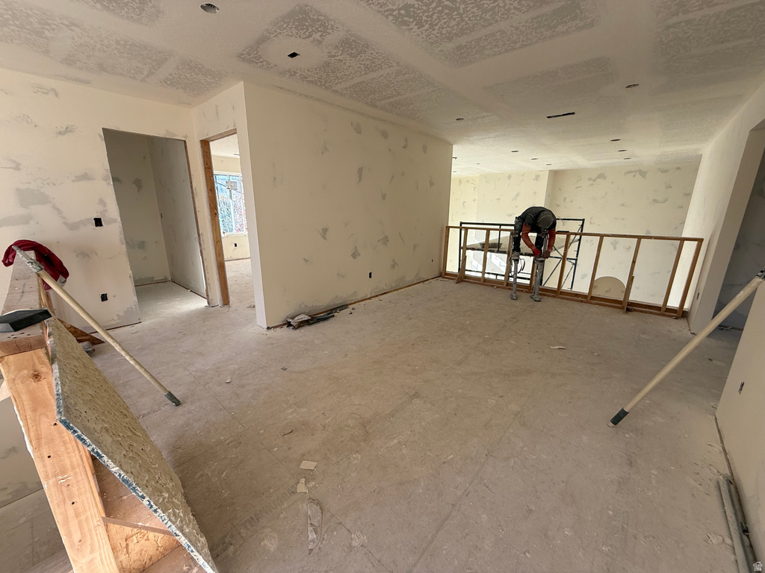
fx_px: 309
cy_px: 286
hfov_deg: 102.1
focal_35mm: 14
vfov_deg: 85.7
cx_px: 382
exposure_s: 1/176
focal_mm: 2.22
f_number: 2.2
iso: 64
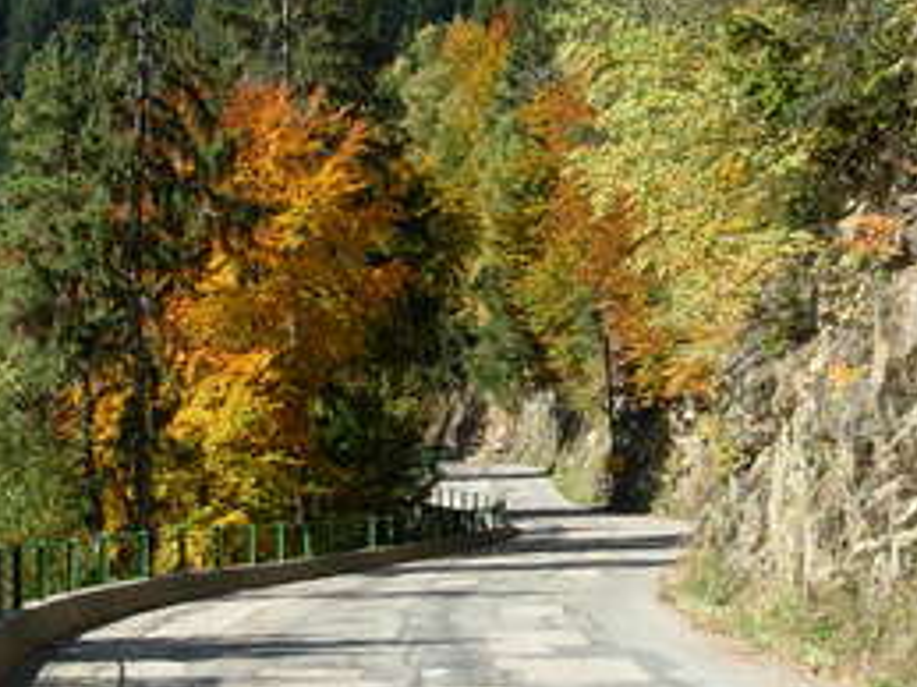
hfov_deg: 22.3
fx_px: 2330
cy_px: 188
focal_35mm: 88
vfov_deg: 16.7
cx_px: 407
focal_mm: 6.3
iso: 79
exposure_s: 1/627
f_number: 2.9
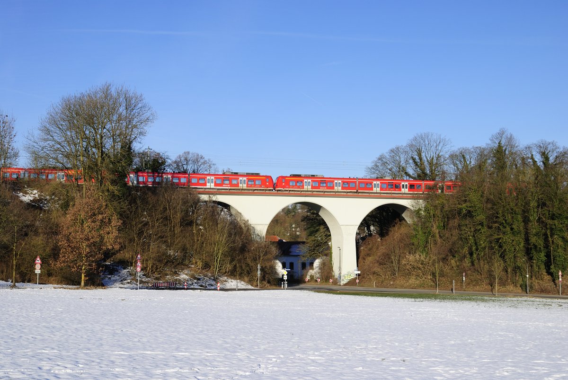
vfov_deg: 29.0
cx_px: 284
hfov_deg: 42.3
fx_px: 734
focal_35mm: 46
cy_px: 190
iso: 100
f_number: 8
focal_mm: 31
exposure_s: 1/400
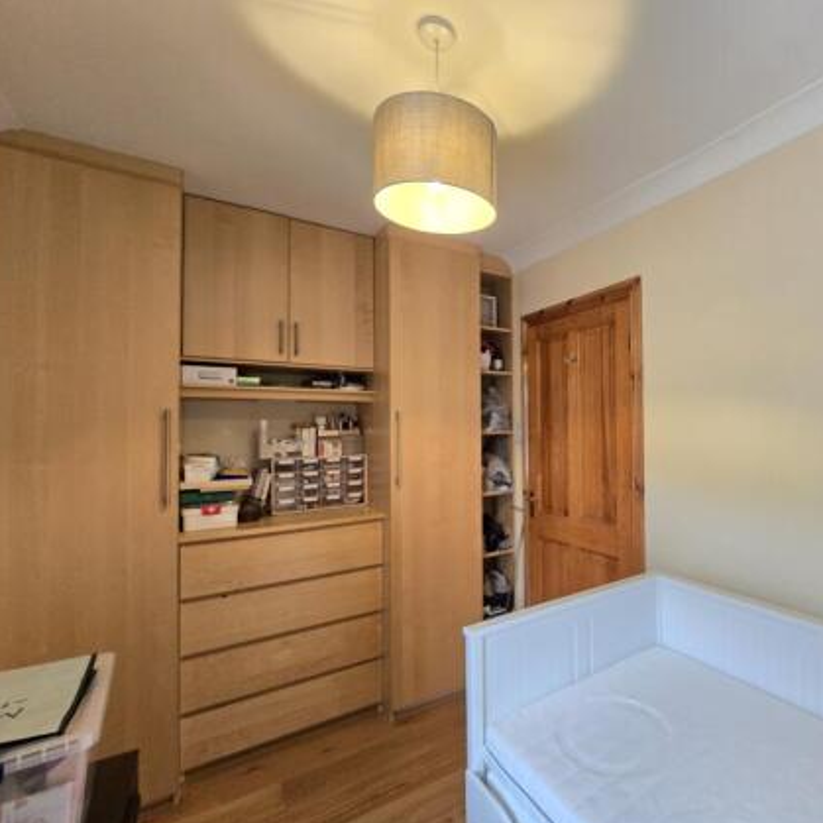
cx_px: 553
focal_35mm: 16
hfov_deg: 84.2
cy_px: 427
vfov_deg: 87.4
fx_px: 430
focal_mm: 2.2
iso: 400
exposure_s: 1/50
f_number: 2.2
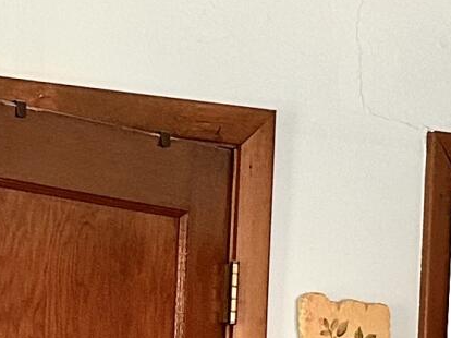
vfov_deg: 8.3
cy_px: 522
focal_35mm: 174
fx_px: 2266
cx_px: -330
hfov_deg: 10.7
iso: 250
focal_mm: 6.86
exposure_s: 1/60
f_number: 1.78
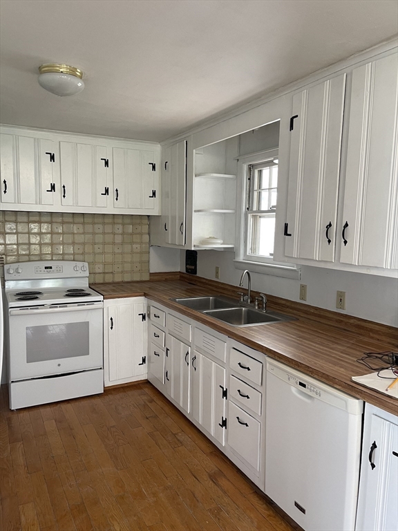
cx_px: 199
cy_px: 266
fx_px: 383
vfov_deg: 69.4
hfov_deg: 54.9
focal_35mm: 25
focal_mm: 5.1
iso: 125
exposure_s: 1/60
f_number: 1.6
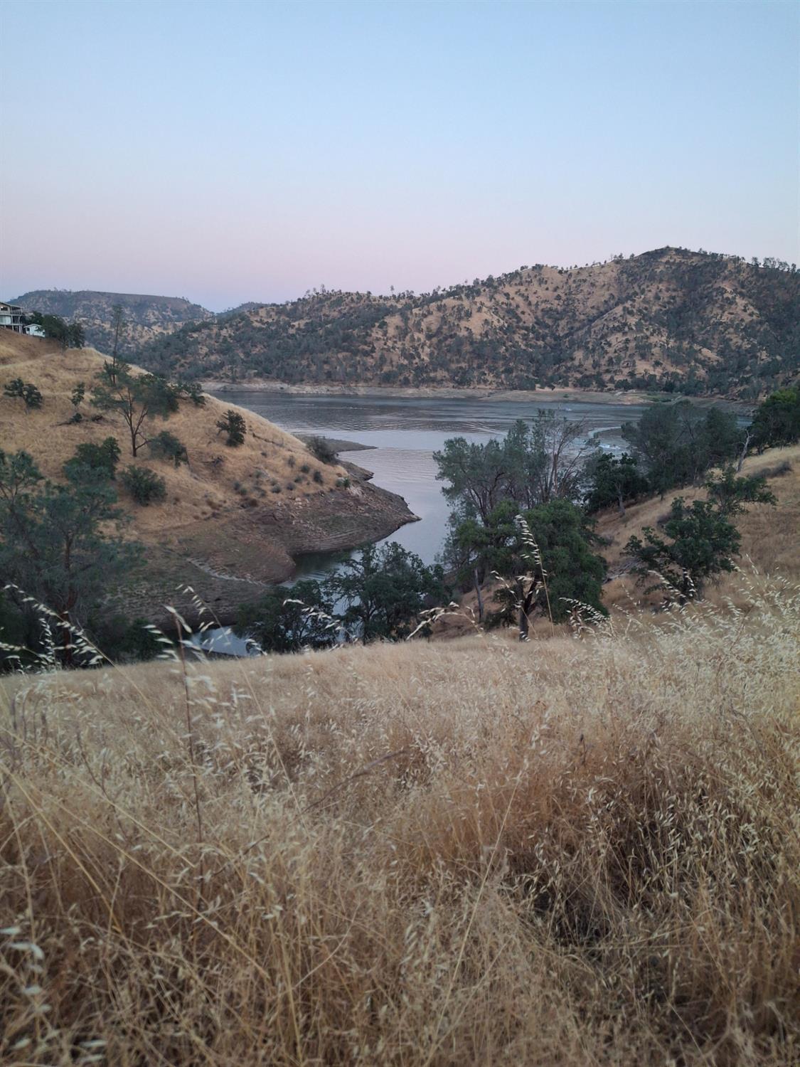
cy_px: 534
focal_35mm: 25
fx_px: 770
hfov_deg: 54.9
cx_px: 400
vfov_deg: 69.4
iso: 200
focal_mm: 4.69
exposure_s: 1/120
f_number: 1.8
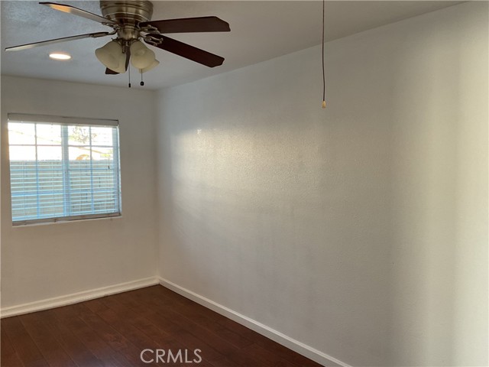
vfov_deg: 48.2
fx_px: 410
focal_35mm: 29
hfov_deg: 61.7
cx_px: 244
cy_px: 184
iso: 50
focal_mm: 3
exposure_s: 1/50
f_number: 1.8
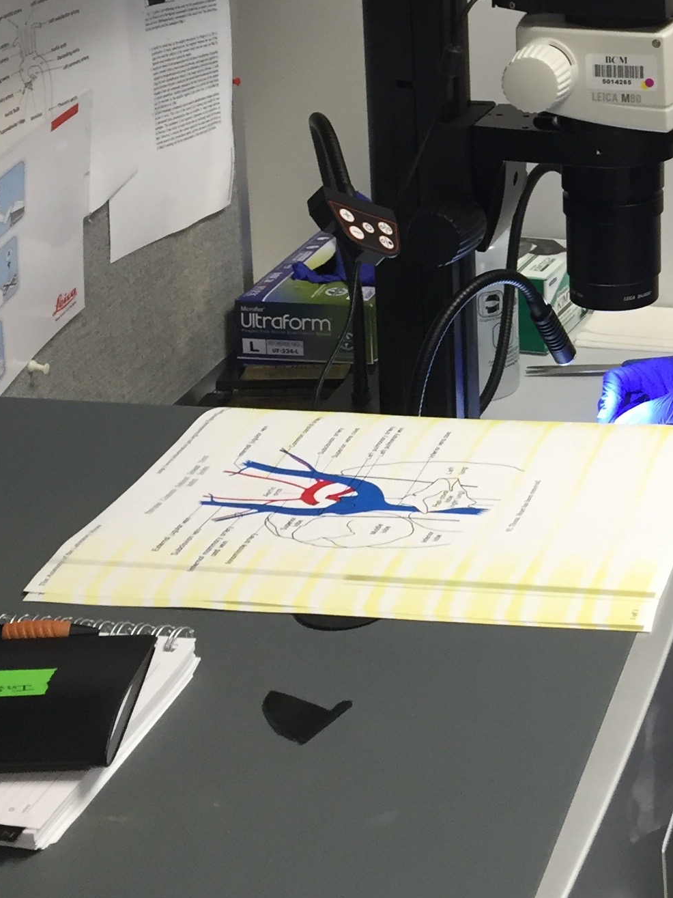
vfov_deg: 26.4
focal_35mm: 72
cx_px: 816
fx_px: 1867
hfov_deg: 19.2
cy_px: 135
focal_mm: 4.15
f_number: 2.2
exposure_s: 1/30
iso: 80
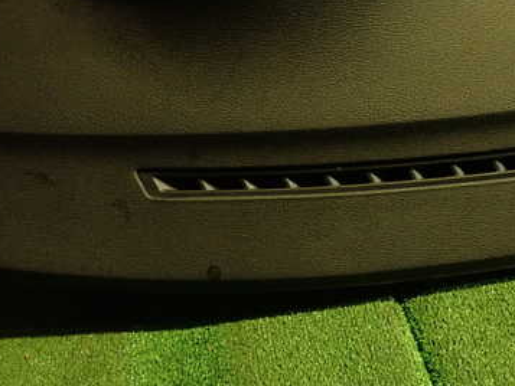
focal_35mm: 42
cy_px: 99
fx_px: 625
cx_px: 294
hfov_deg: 44.7
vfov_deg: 33.7
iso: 800
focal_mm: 4.5
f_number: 2
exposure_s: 1/25
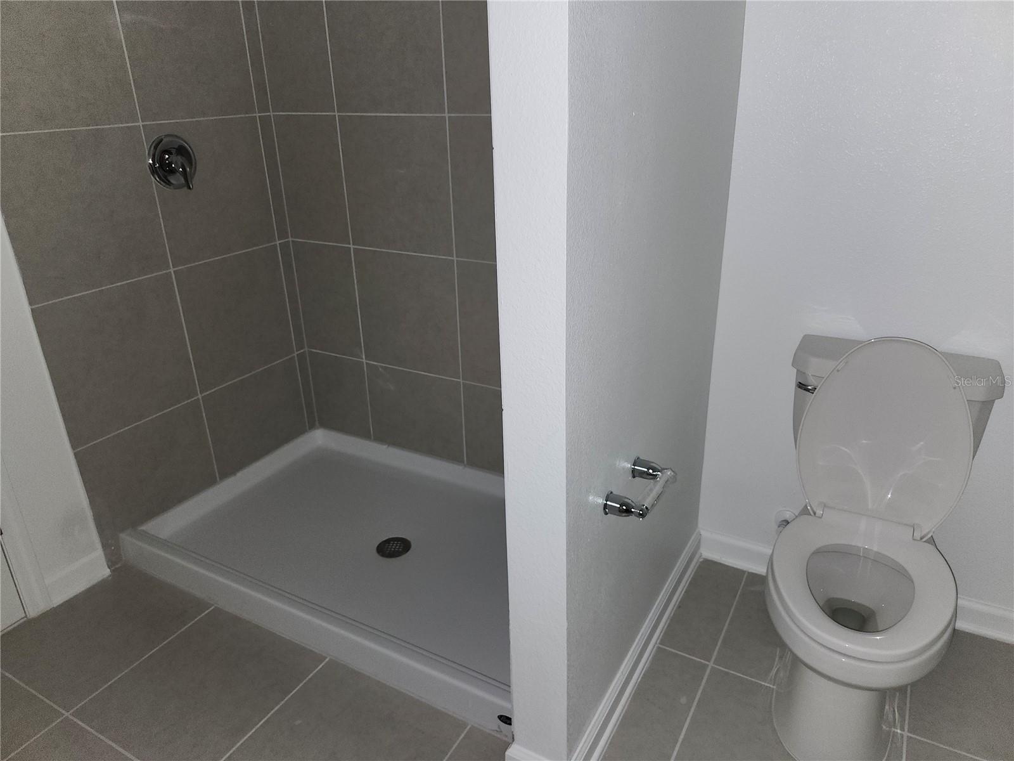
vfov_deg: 58.9
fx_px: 674
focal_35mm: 23
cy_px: 380
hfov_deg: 73.9
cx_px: 507
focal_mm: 5.54
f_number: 1.8
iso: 100
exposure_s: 1/24
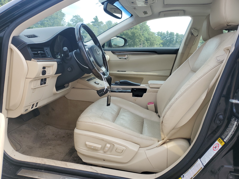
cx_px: 120
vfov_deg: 53.1
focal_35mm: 26
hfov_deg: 67.3
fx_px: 180
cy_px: 90
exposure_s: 1/1000
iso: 50
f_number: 1.5
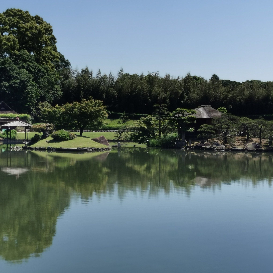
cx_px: 119
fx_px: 571
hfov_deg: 26.9
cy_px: 137
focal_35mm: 64
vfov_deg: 26.9
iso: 50
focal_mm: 5.56
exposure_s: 1/10000
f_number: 4
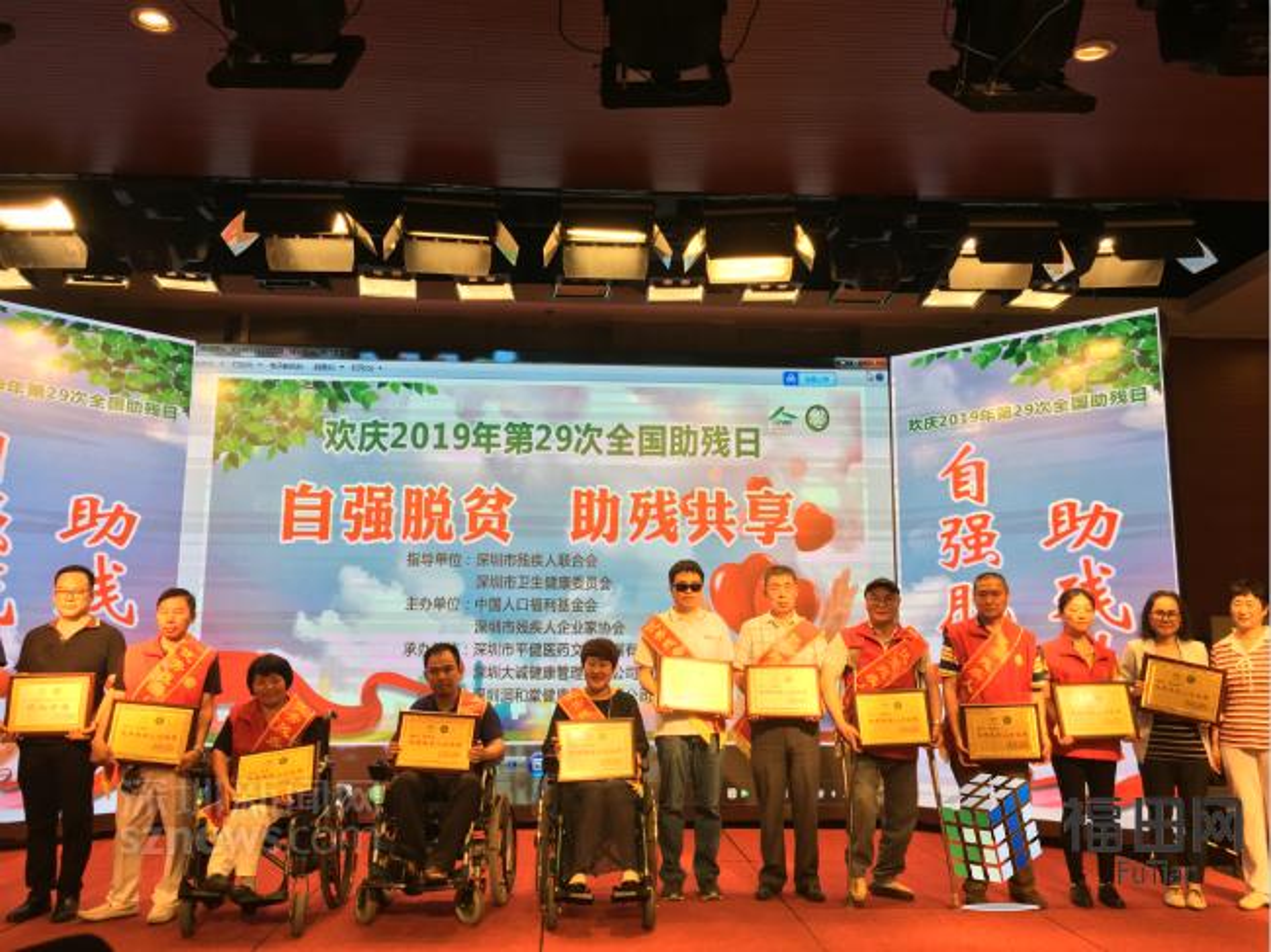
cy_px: 476
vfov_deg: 48.2
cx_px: 636
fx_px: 1064
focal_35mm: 29
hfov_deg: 61.7
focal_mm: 4.15
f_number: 2.2
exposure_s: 1/100
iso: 40
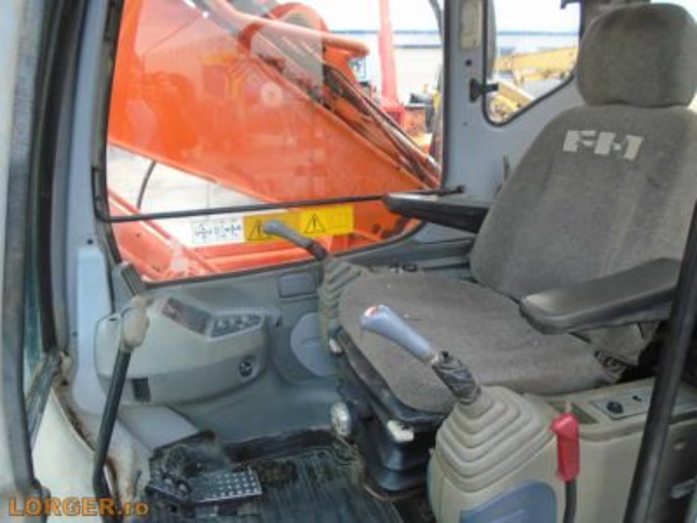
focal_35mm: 26
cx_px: 348
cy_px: 262
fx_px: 524
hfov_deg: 67.3
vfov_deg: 53.1
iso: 160
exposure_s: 1/30
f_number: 3.2
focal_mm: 4.6
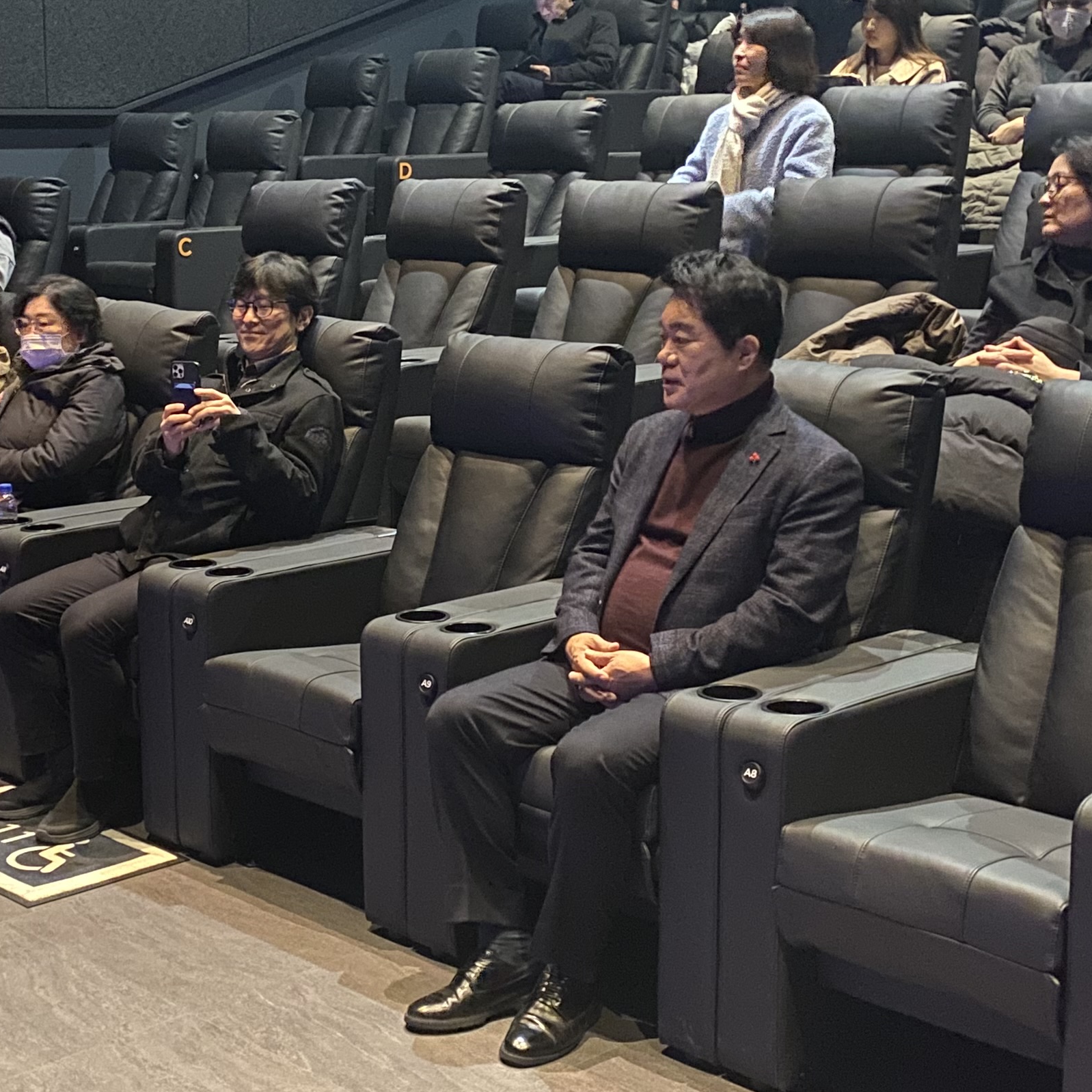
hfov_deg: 29.2
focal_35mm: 58
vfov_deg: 29.5
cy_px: 420
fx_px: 2070
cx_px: 312
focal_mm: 4.25
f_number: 1.8
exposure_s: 1/20
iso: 800
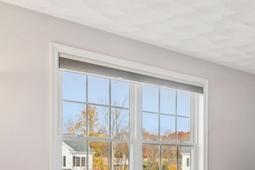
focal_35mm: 41
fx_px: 290
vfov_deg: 30.6
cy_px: 166
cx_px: 229
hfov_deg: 43.4
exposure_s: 1/40
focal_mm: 10
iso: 320
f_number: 5.6
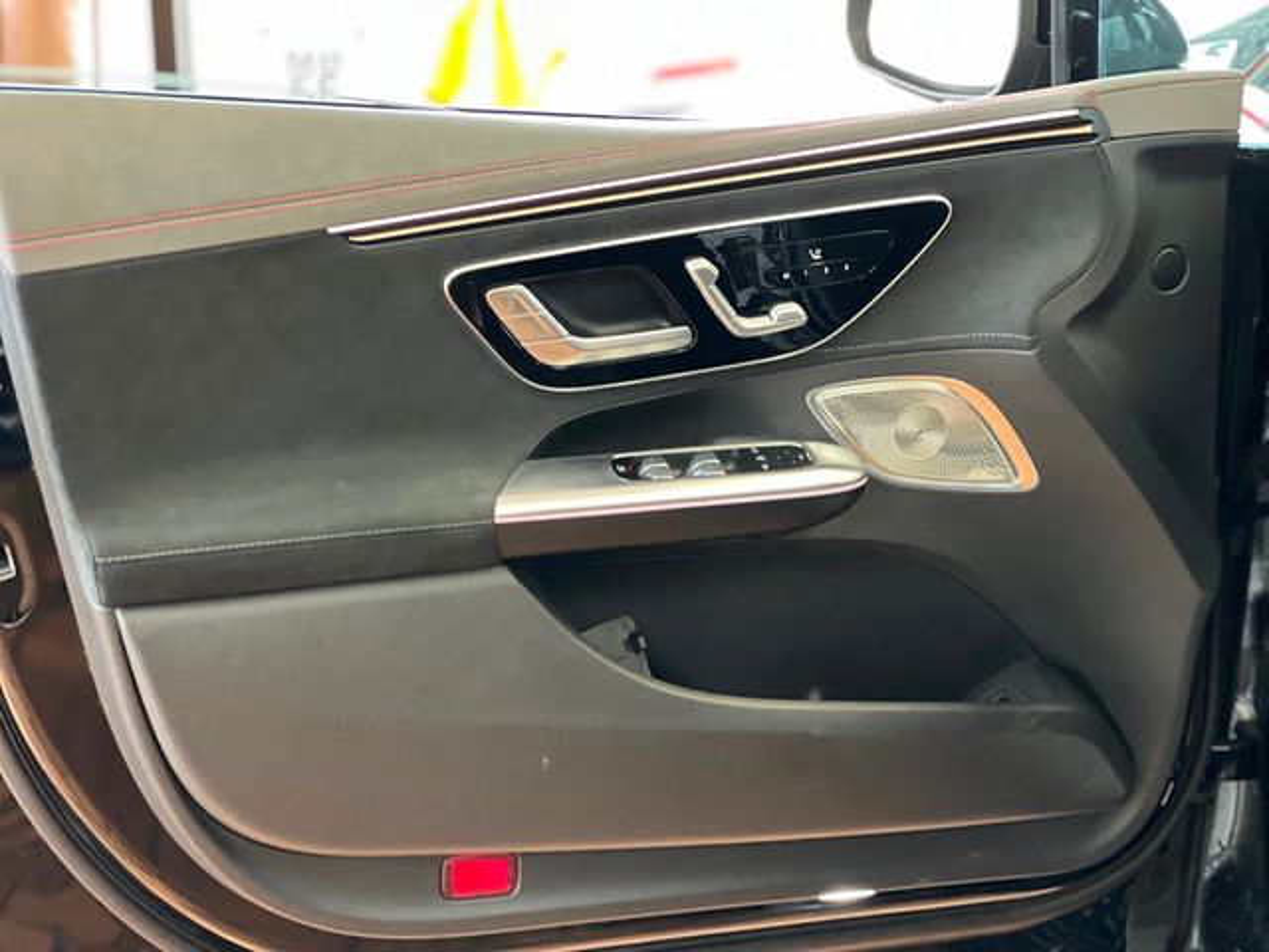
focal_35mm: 77
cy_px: 476
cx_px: 634
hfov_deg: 25.3
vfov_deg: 19.1
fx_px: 2823
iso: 500
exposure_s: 1/15
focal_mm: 9
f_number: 2.8
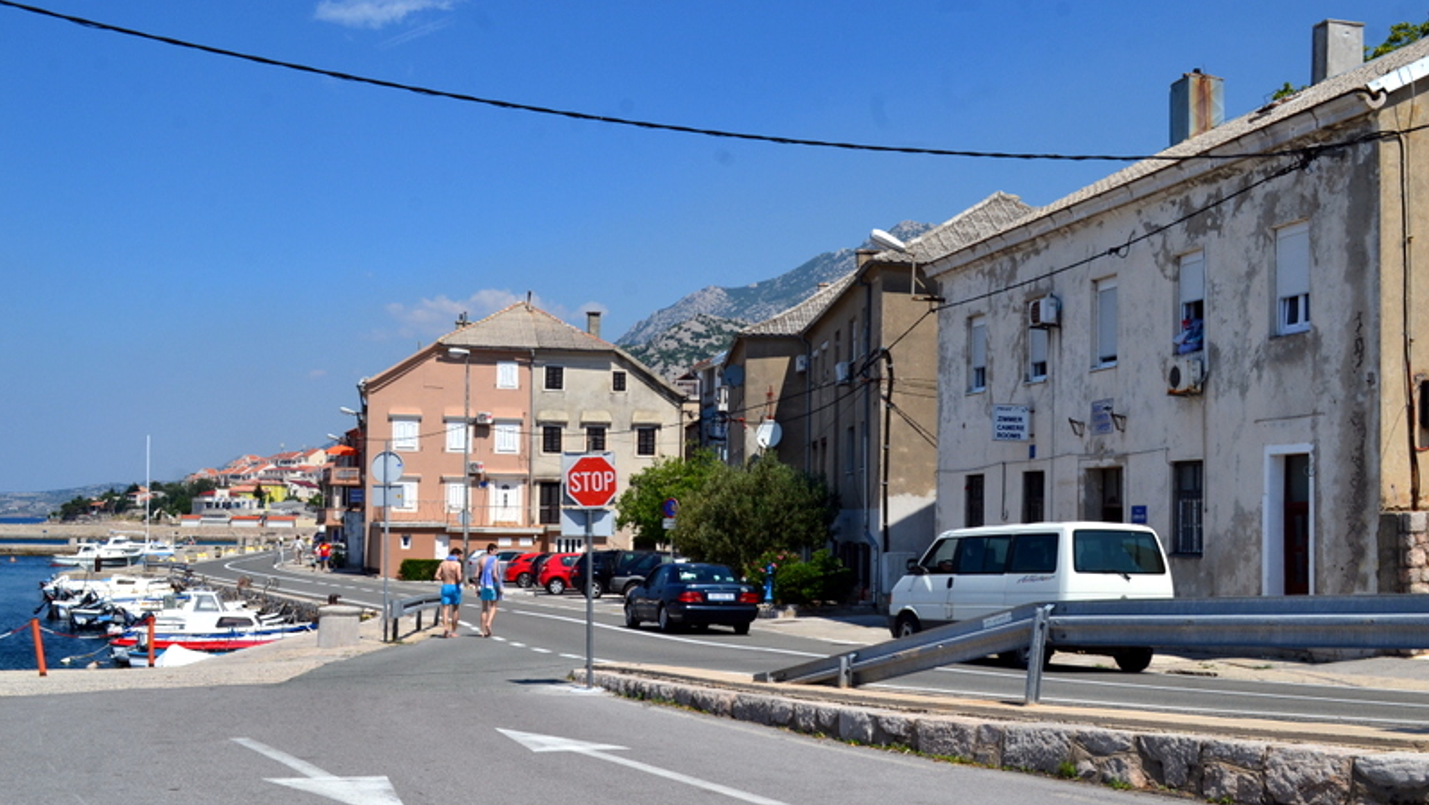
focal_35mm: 41
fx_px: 1554
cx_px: 714
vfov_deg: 29.0
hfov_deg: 49.4
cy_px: 454
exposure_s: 1/500
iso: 320
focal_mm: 26
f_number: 11
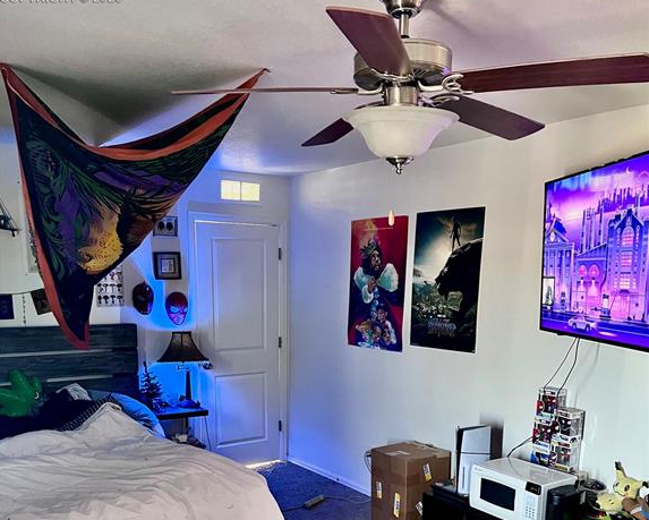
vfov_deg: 41.8
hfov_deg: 52.8
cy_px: 402
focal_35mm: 34
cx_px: 324
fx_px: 653
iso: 400
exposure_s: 1/40
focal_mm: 5.1
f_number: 1.6
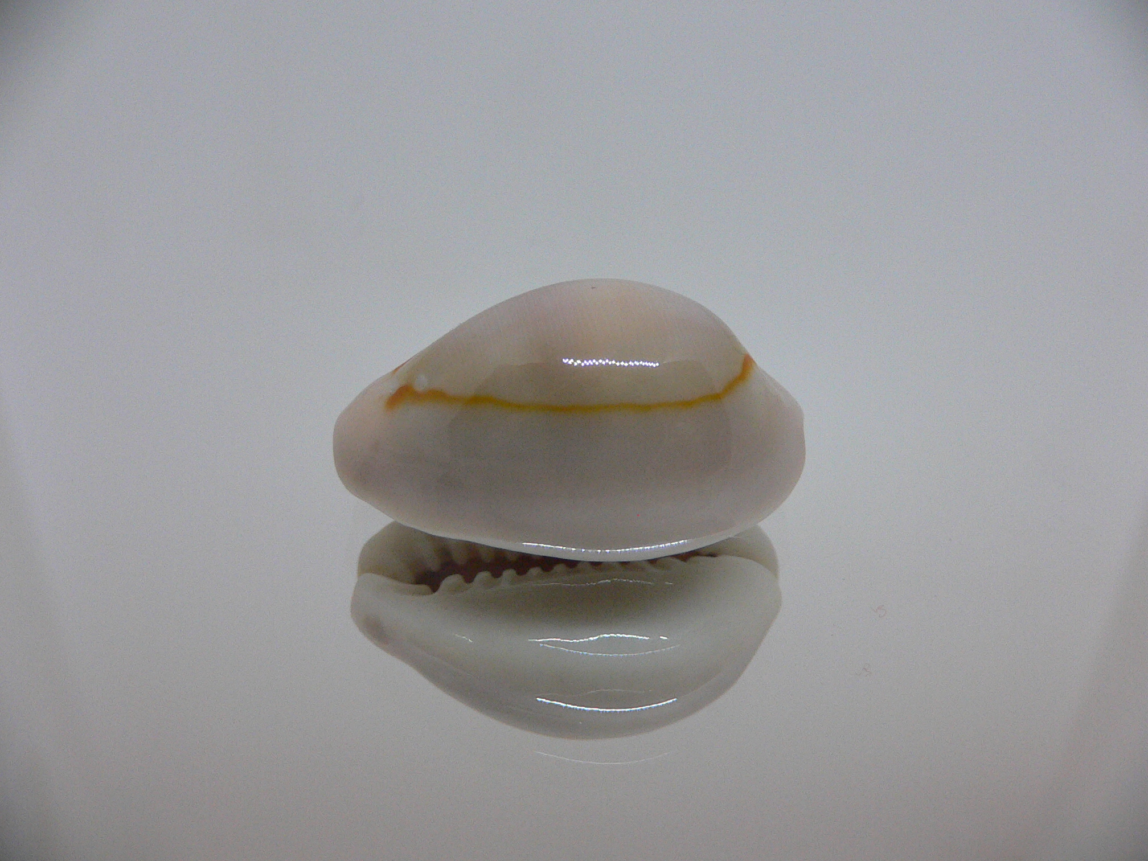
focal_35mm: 35
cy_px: 430
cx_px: 574
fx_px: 1161
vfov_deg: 40.7
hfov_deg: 52.6
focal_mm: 4.6
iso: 200
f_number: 2.8
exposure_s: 1/60
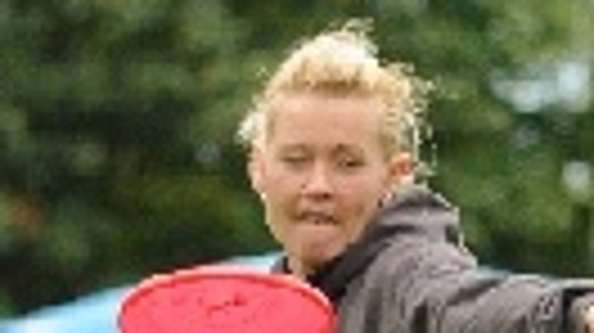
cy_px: 412
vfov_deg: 1.3
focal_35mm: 902
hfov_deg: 2.4
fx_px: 14198
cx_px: 490
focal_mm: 95
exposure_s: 1/1600
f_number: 2.8
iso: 500
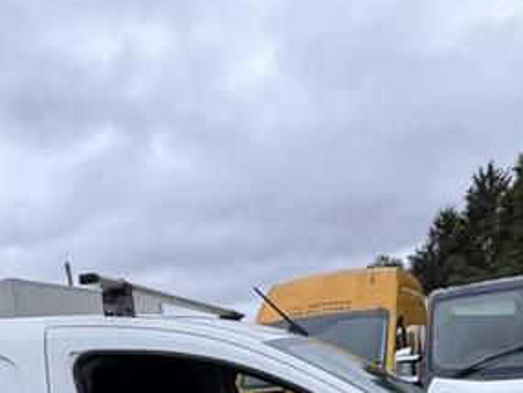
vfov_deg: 28.6
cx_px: 308
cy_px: 472
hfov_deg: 42.8
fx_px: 665
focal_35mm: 44
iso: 250
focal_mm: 2.22
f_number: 2.2
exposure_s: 1/69
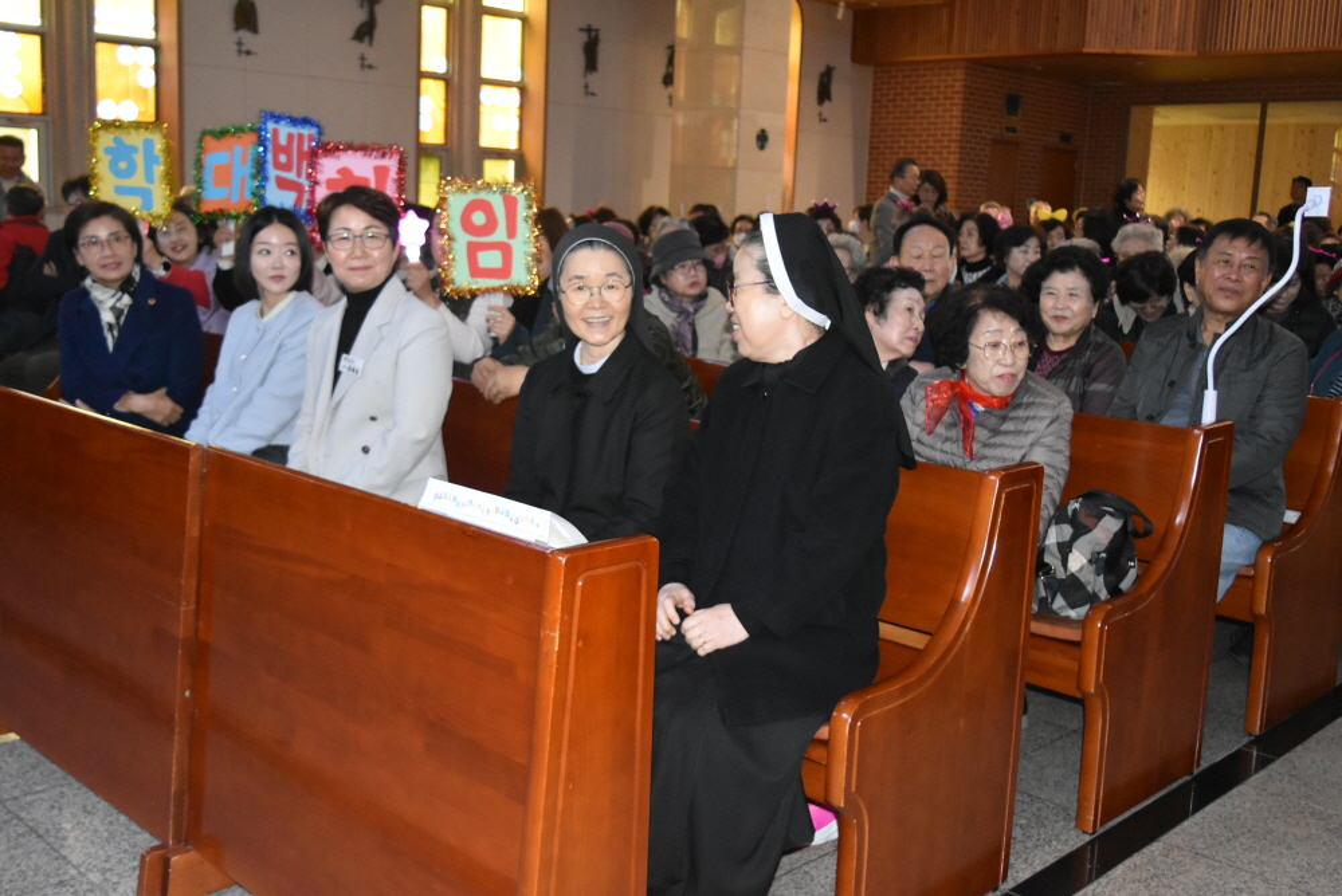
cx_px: 671
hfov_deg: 51.3
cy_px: 448
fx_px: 1399
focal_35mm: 38
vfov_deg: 35.5
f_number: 4
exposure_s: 1/60
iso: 3600
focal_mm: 25
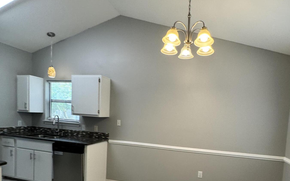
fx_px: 174
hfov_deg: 79.4
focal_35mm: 22
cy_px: 127
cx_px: 161
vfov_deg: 53.5
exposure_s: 1/120
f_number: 2.2
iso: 160
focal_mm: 2.22
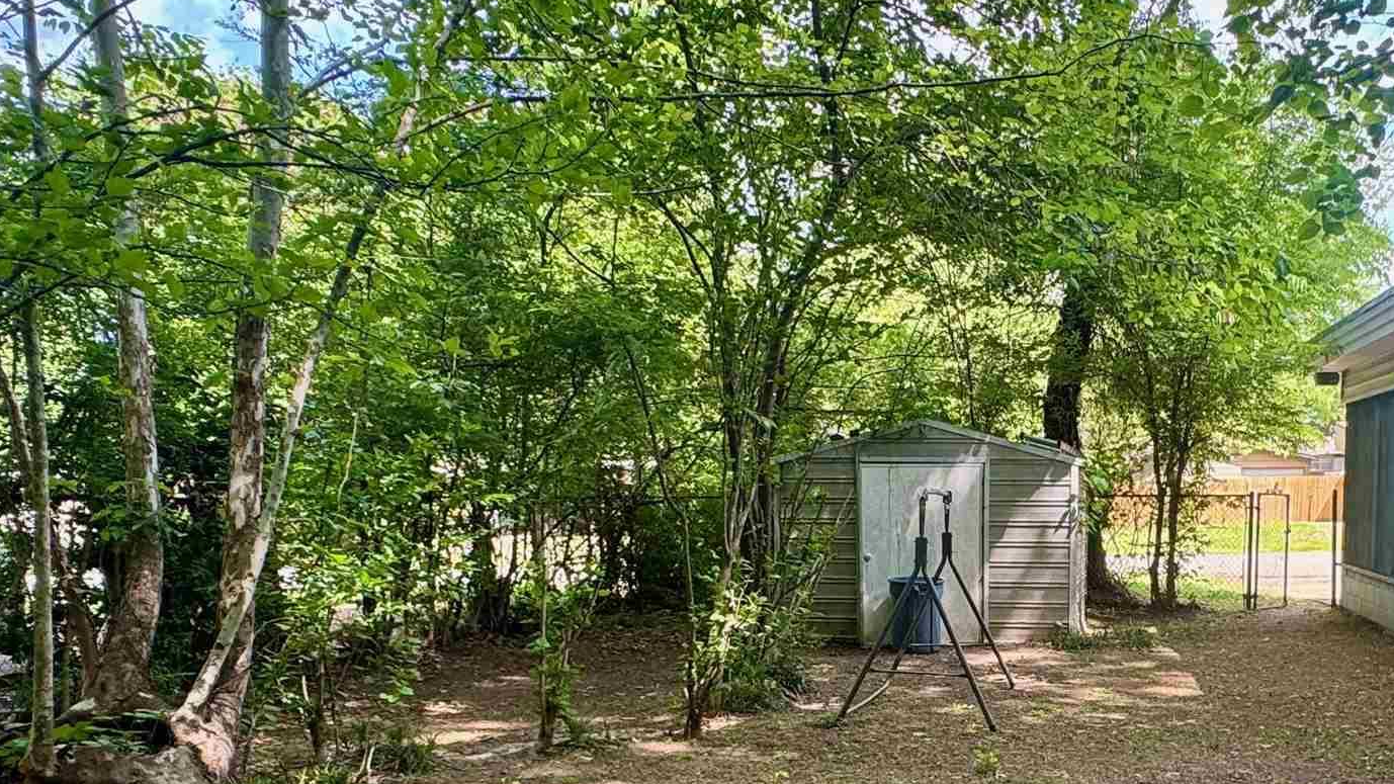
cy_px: 664
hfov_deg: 56.7
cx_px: 935
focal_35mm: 34
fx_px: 1257
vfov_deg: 33.3
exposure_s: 1/99
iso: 50
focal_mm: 2.22
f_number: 2.2
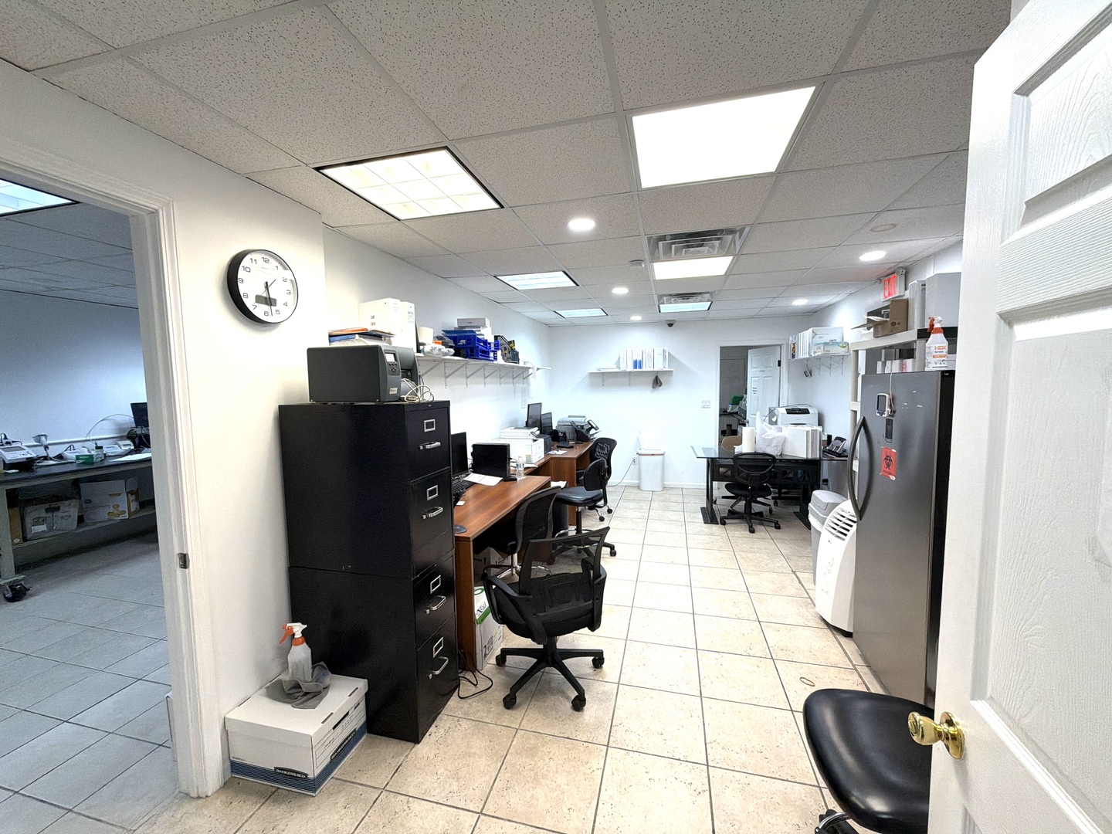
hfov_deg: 102.1
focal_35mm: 14
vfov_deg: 85.7
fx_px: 450
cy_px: 417
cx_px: 556
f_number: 2.2
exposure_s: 1/120
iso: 125
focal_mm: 2.22
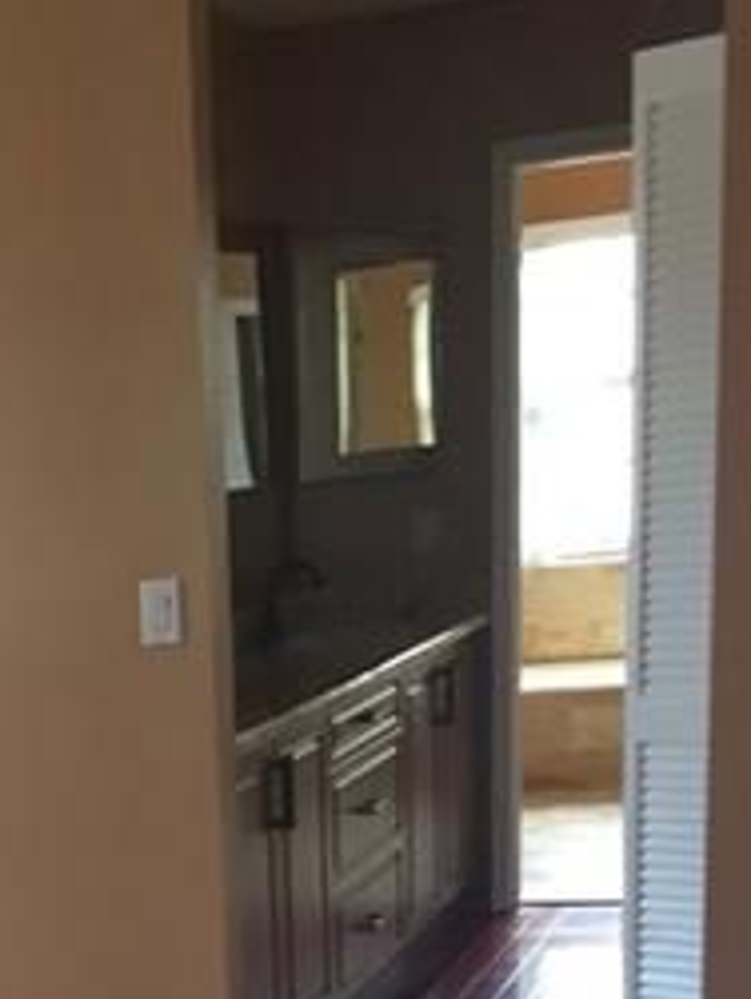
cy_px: 1335
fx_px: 2570
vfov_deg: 20.0
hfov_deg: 15.7
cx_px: -244
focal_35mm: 89
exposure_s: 1/30
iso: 64
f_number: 2.2
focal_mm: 4.15
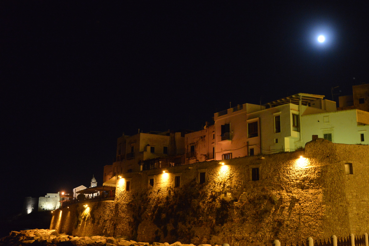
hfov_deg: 48.5
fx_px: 410
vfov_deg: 33.4
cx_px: 184
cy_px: 123
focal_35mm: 40
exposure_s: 1/10
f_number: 7.1
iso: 6400
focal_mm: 40
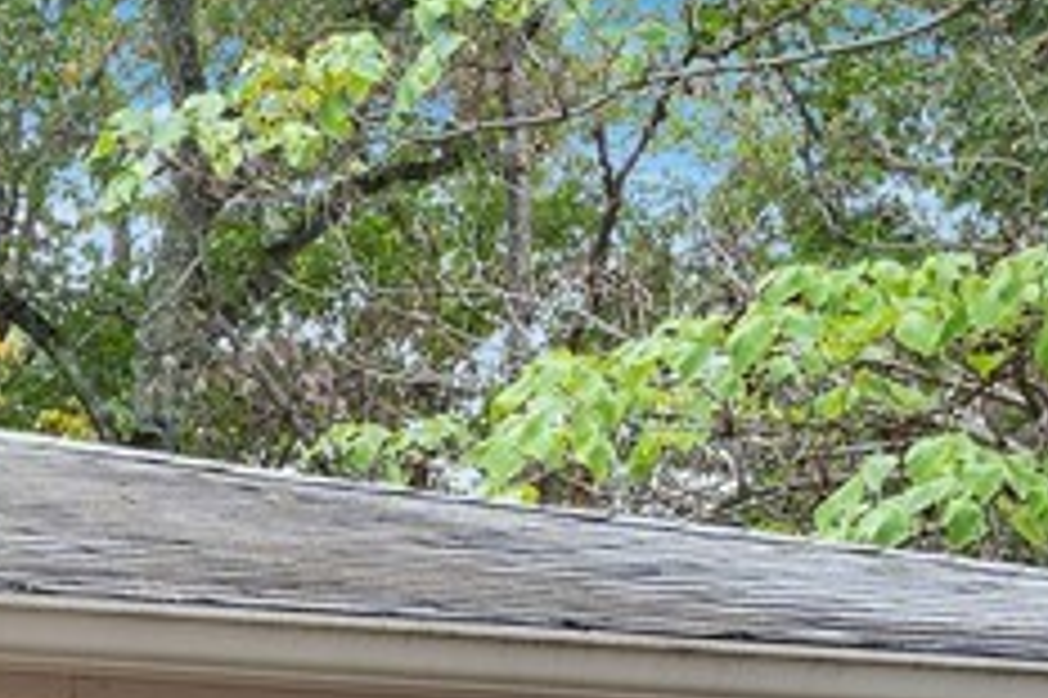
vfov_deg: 7.9
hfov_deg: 11.6
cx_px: -859
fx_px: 4742
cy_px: 1594
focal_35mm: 163
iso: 100
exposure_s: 1/15
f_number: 8
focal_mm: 35
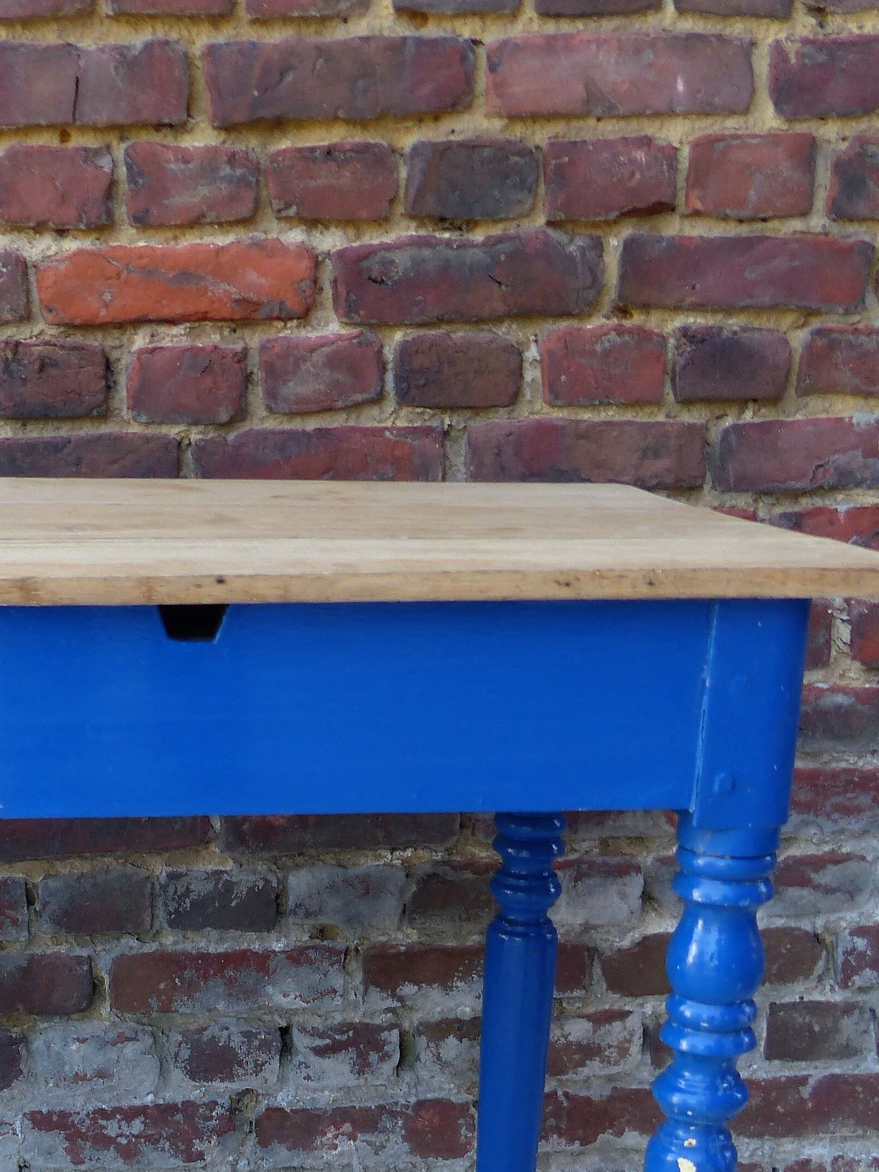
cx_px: 172
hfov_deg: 24.0
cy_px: 1079
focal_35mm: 60
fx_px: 2031
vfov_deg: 30.6
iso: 100
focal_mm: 5.7
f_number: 2.8
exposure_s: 1/100
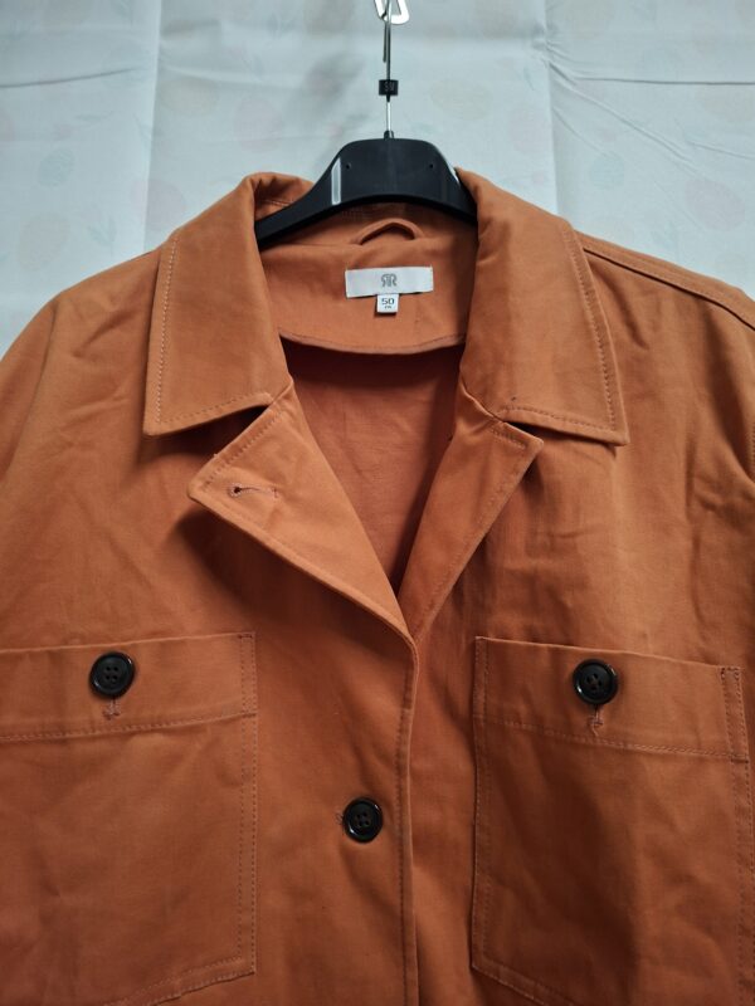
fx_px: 669
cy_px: 503
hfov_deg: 58.9
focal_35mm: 23
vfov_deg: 73.9
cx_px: 378
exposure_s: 1/25
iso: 400
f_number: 1.8
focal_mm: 5.54
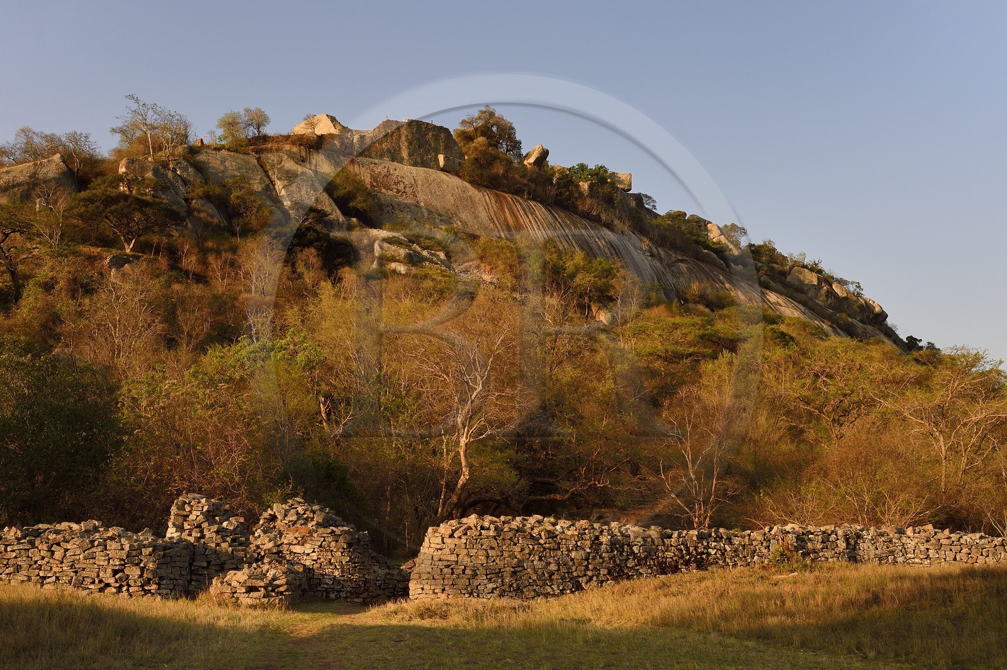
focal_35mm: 44
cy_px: 335
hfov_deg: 44.5
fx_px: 1230
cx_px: 504
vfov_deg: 30.5
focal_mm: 44
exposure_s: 1/250
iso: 400
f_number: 13
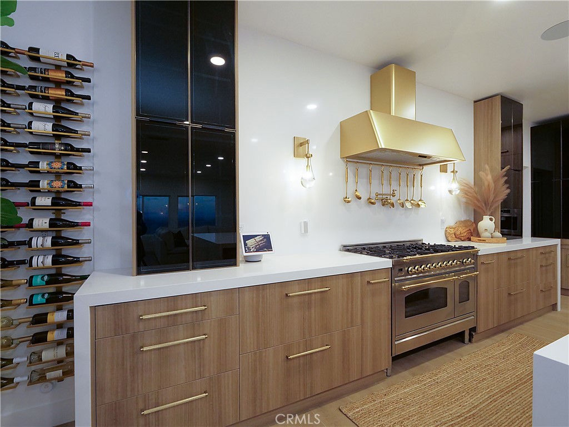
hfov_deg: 94.5
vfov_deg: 78.1
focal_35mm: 16
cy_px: 214
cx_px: 284
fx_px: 263
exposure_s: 1/40
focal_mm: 8
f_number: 7.1
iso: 2000
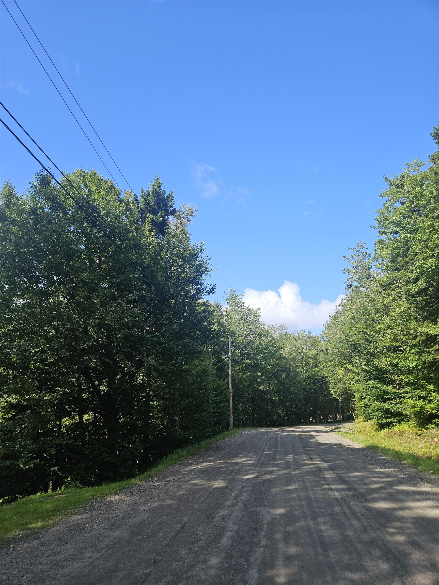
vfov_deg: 73.9
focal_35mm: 23
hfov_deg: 58.9
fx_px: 389
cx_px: 220
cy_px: 292
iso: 40
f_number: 1.8
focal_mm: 5.4
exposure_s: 1/1245
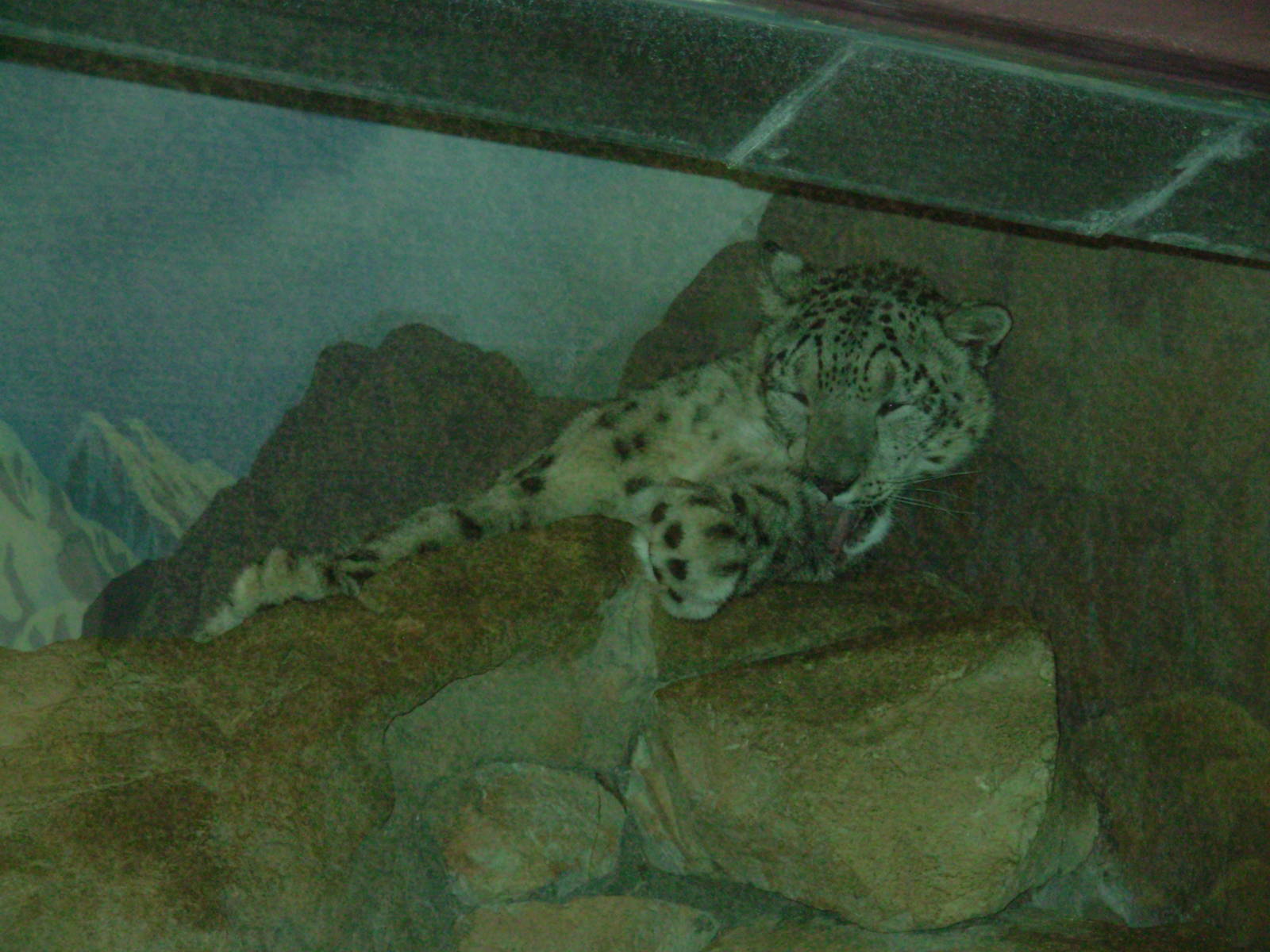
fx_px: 4843
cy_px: 476
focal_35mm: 132
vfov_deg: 11.2
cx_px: 635
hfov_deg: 14.9
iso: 200
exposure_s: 1/342
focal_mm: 21.8
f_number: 4.4
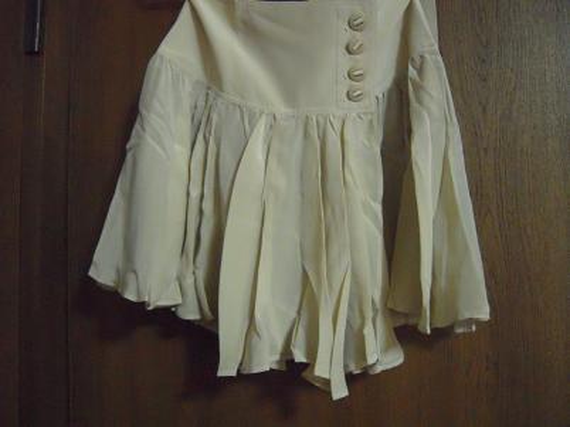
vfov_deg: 49.7
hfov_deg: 63.5
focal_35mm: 28
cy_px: 214
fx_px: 461
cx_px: 285
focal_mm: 5
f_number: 2.7
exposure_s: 1/125
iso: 1600
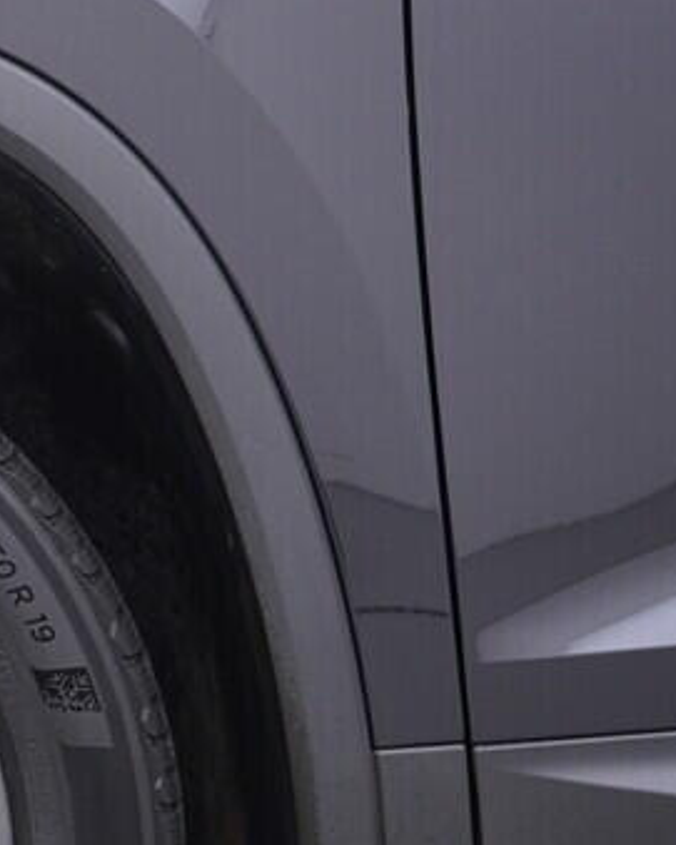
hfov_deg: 13.8
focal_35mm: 102
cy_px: 806
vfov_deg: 18.4
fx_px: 2552
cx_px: -464
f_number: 3.2
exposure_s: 1/50
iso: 125
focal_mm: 24
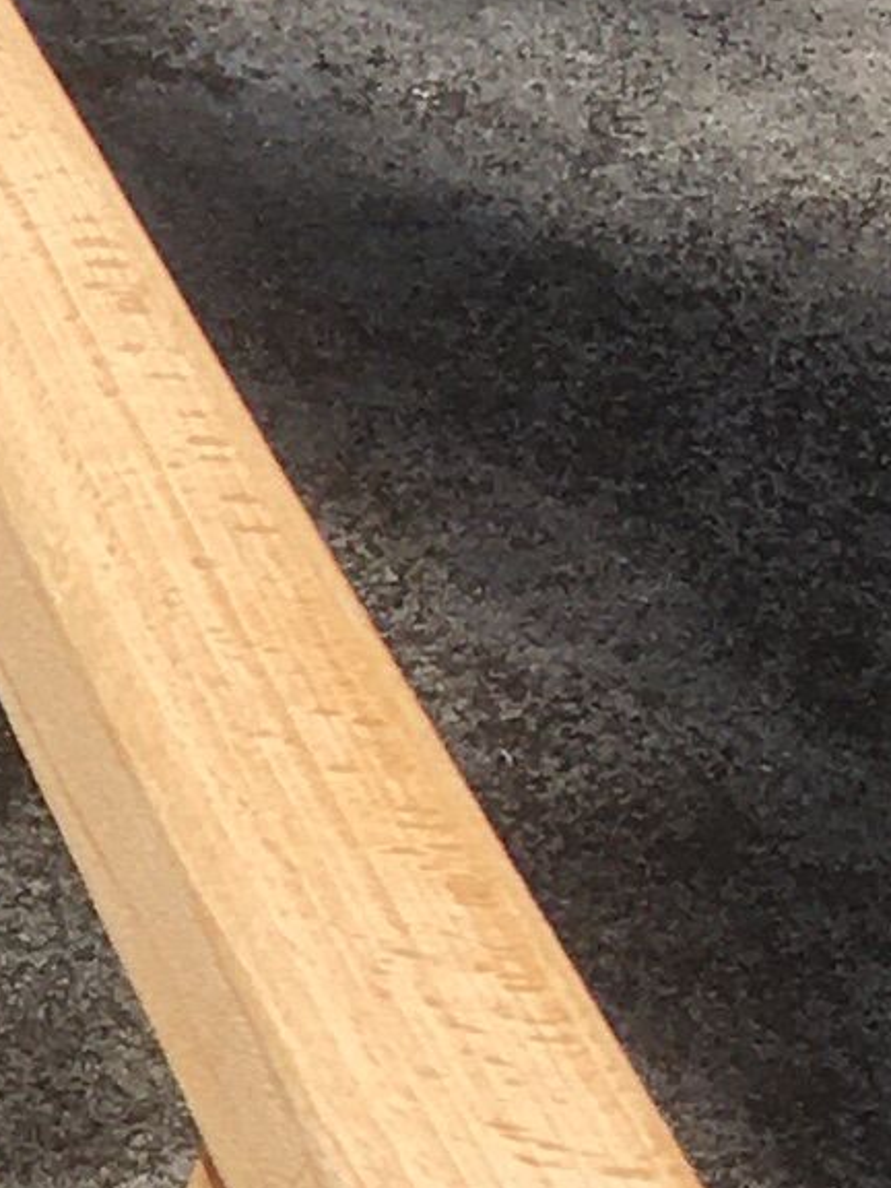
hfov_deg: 6.6
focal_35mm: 203
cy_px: 1167
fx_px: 6967
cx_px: -1827
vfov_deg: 9.7
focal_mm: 4.15
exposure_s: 1/1479
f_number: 2.2
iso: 25
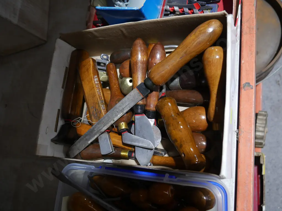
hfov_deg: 59.9
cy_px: 106
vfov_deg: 46.8
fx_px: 245
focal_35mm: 30
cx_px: 141
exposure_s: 1/60
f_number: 3.6
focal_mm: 15
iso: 640
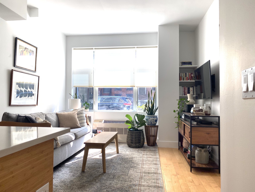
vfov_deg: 53.1
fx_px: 192
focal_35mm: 26
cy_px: 96
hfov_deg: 67.3
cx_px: 128
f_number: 1.8
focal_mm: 4.25
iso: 32
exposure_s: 1/384
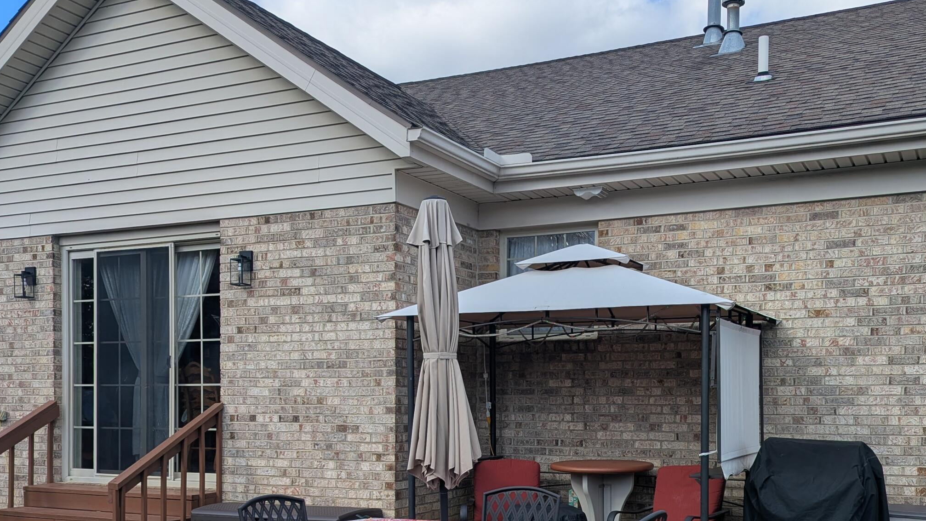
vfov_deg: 29.6
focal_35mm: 39
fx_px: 958
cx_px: 546
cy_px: 429
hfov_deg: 51.3
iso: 47
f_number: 1.85
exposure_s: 1/1664
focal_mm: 6.81
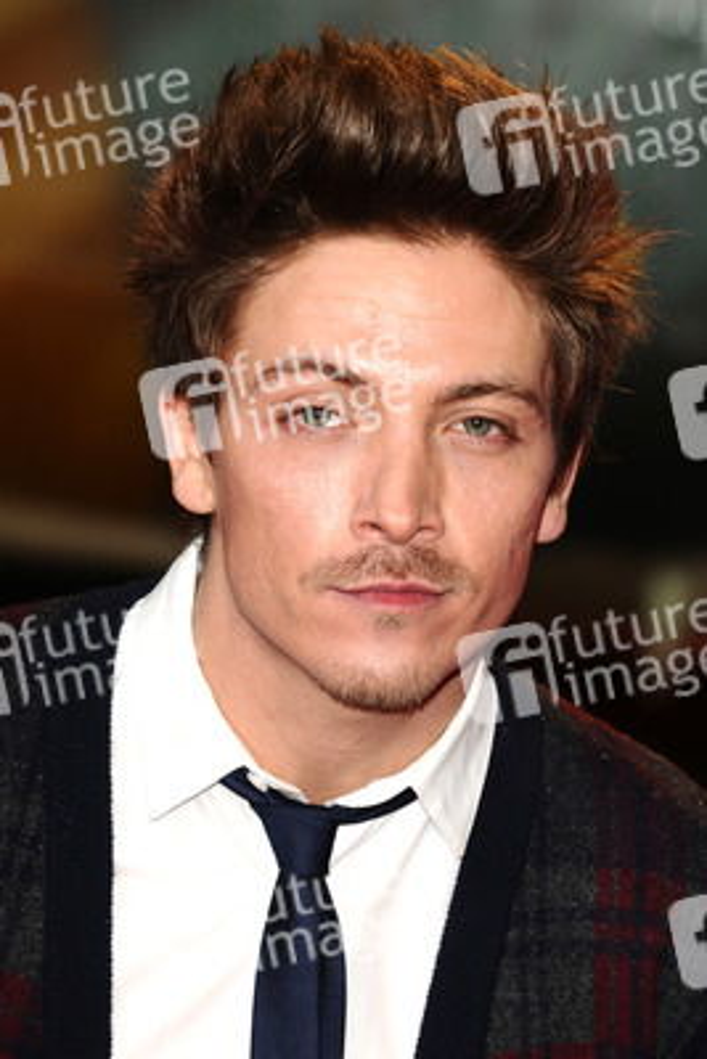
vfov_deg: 11.4
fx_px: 5298
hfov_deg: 7.6
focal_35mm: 180
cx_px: 354
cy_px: 530
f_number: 4.5
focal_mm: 120
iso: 320
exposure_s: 1/200
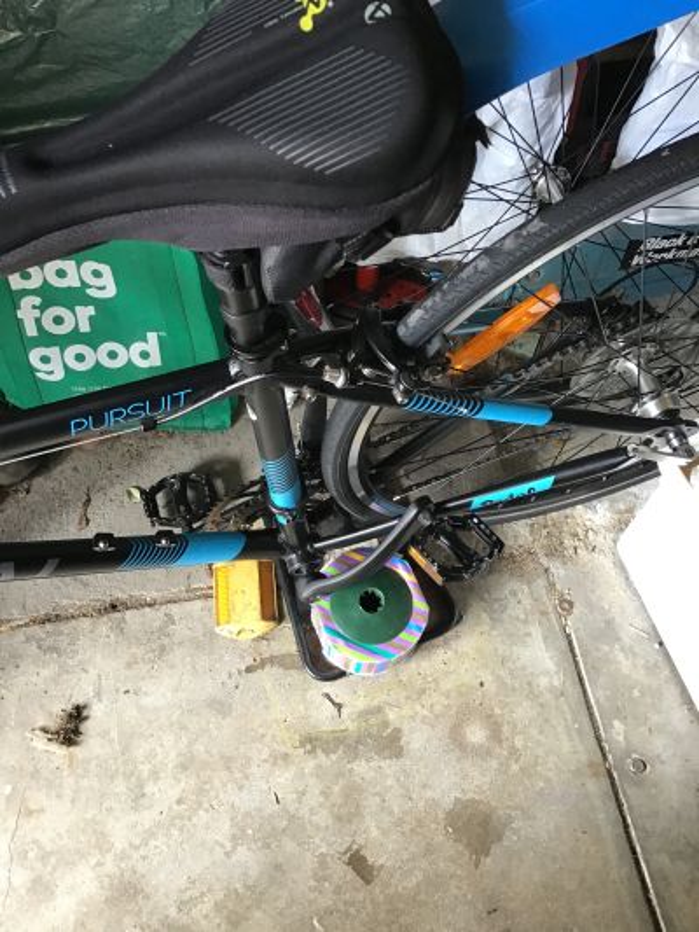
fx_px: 834
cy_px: 466
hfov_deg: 45.5
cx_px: 350
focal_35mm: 31
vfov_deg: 58.3
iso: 125
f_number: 2.4
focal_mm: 3.3
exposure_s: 1/33
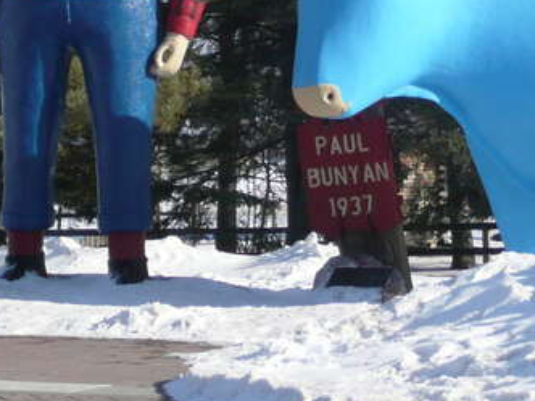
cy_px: -11
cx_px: 419
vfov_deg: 7.7
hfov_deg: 10.2
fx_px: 2983
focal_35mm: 193
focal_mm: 11
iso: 100
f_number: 4.5
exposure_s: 1/500
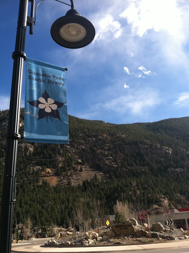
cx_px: 94
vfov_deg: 52.7
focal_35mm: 35
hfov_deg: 40.6
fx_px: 255
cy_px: 126
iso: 80
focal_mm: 3.85
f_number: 2.8
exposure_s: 1/683
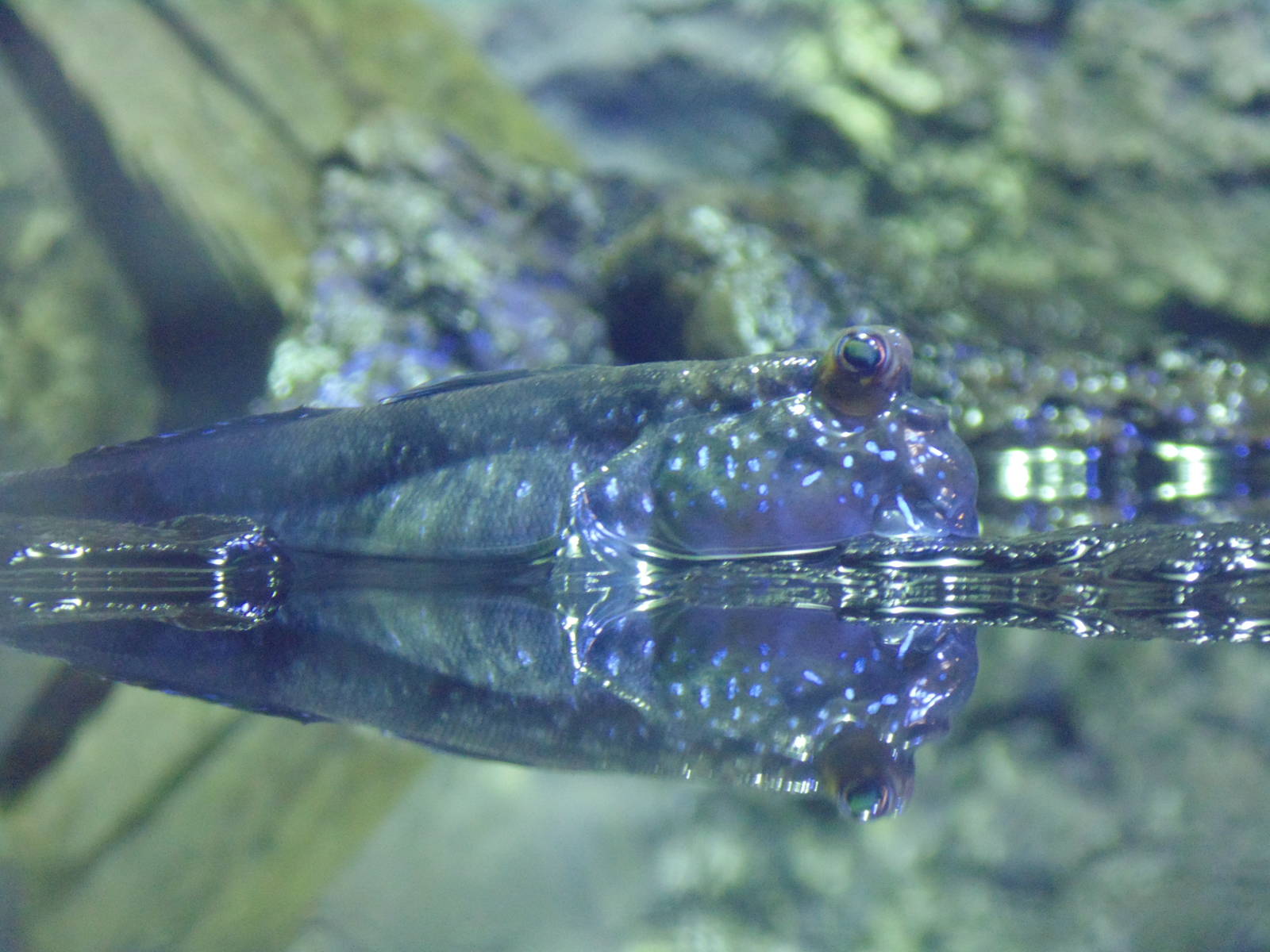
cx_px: 635
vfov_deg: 7.8
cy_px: 476
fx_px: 6971
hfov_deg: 10.4
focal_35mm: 190
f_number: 5.4
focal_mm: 34.2
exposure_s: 1/8
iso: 400
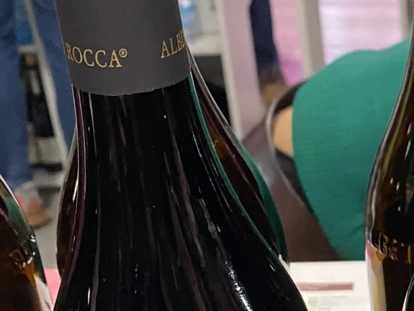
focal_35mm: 91
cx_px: 520
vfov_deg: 15.7
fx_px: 1089
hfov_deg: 20.0
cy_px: 356
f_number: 1.8
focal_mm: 4.25
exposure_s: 1/60
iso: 250
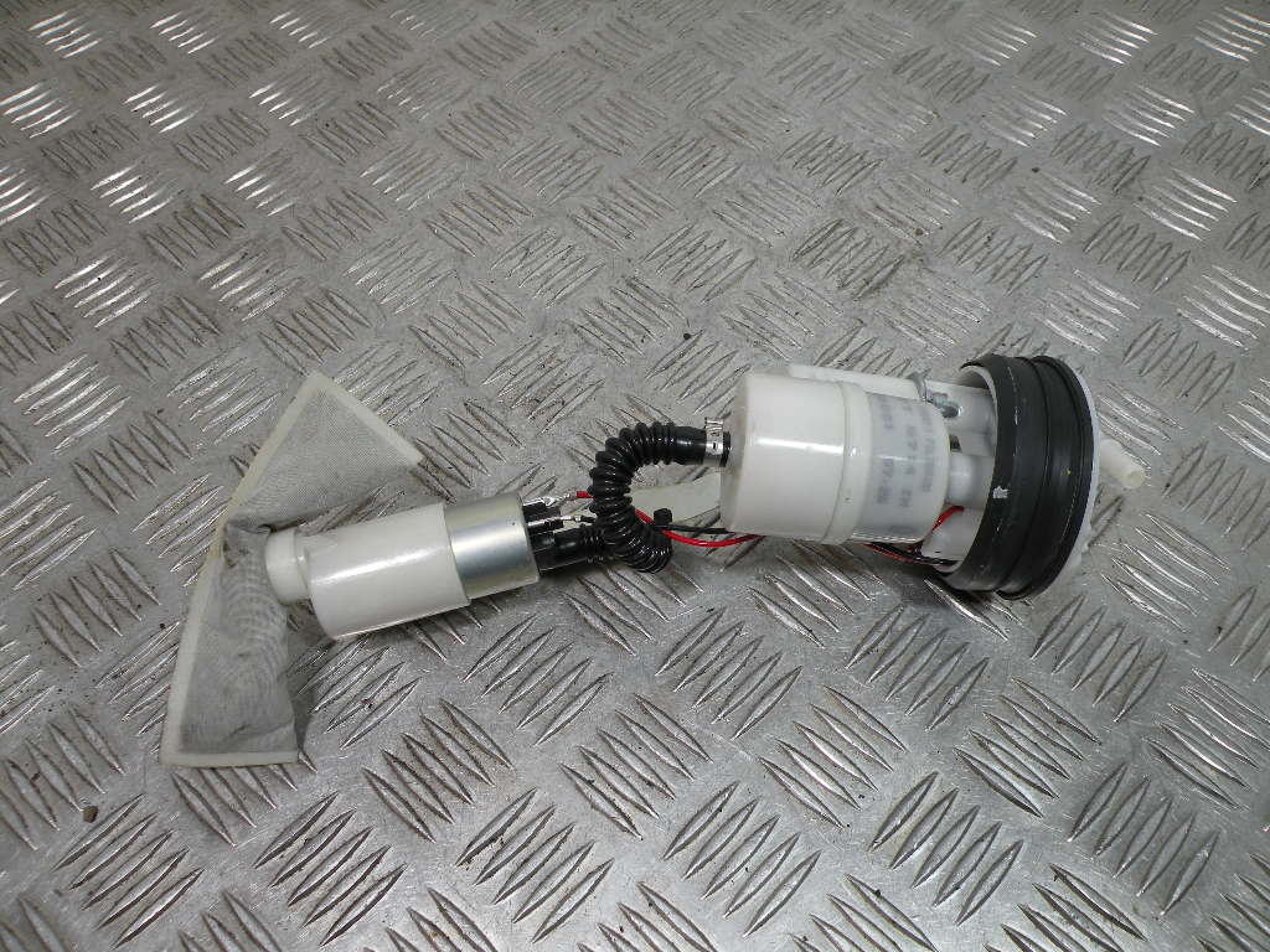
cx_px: 635
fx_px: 991
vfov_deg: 51.4
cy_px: 476
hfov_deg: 65.3
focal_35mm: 27
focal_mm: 4.7
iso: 64
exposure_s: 1/74.3
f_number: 3.5
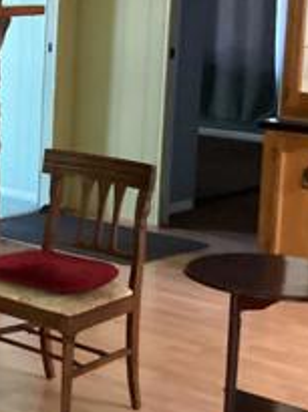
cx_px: -149
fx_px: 1154
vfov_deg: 20.2
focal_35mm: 97
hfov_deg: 14.2
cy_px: 153
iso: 800
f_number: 2.4
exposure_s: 1/30
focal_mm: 3.3
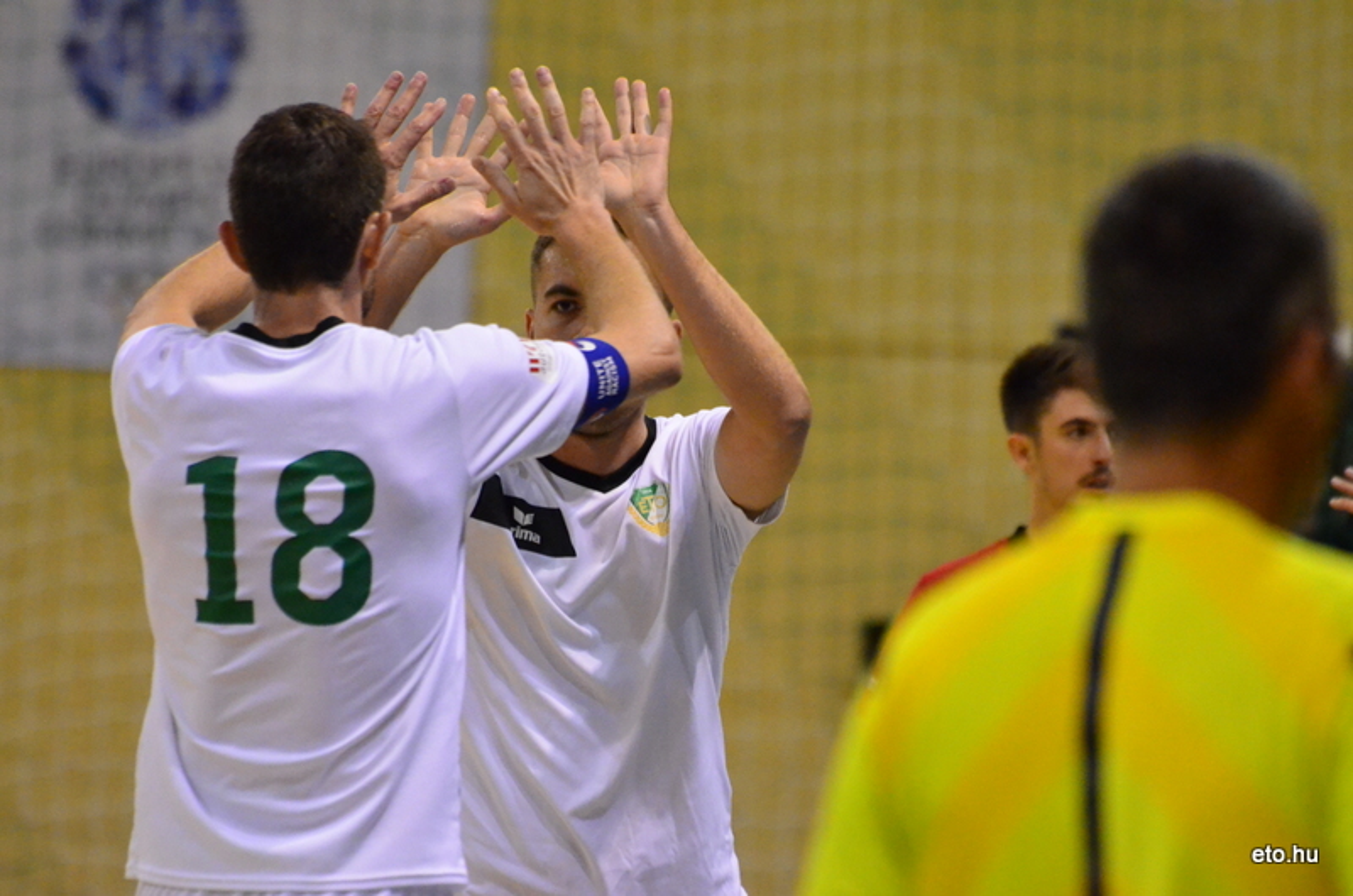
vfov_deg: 3.4
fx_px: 15191
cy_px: 448
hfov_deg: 5.1
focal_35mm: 405
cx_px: 676
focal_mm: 270
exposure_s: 1/400
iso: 6400
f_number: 5.6
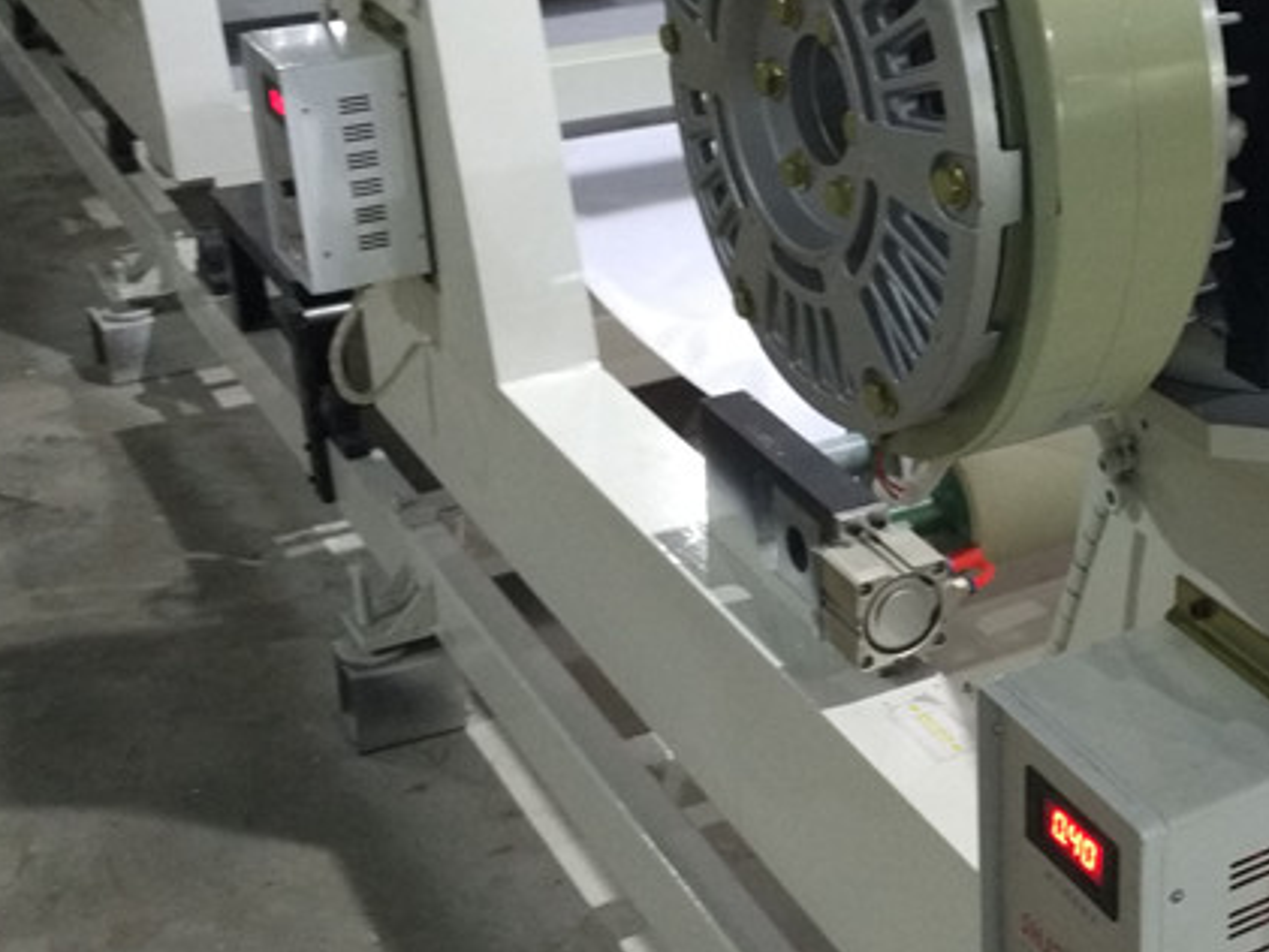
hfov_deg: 32.3
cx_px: 1115
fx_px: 2090
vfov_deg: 25.6
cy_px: 368
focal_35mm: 57
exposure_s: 1/17
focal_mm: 4.12
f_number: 2
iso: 632
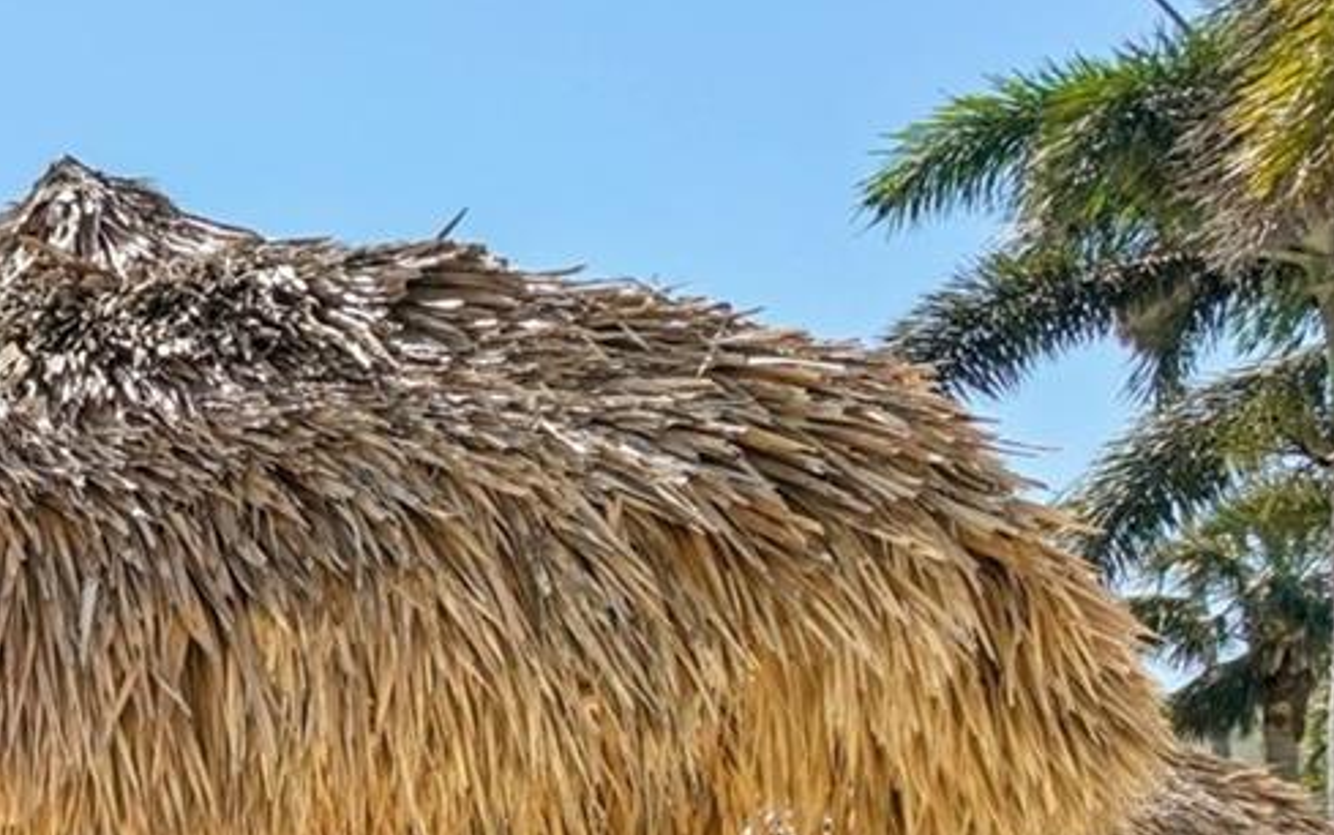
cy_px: 1182
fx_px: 1818
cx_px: -791
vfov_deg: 22.2
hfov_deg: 25.9
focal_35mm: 50
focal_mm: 10
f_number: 8
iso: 400
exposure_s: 1/2500
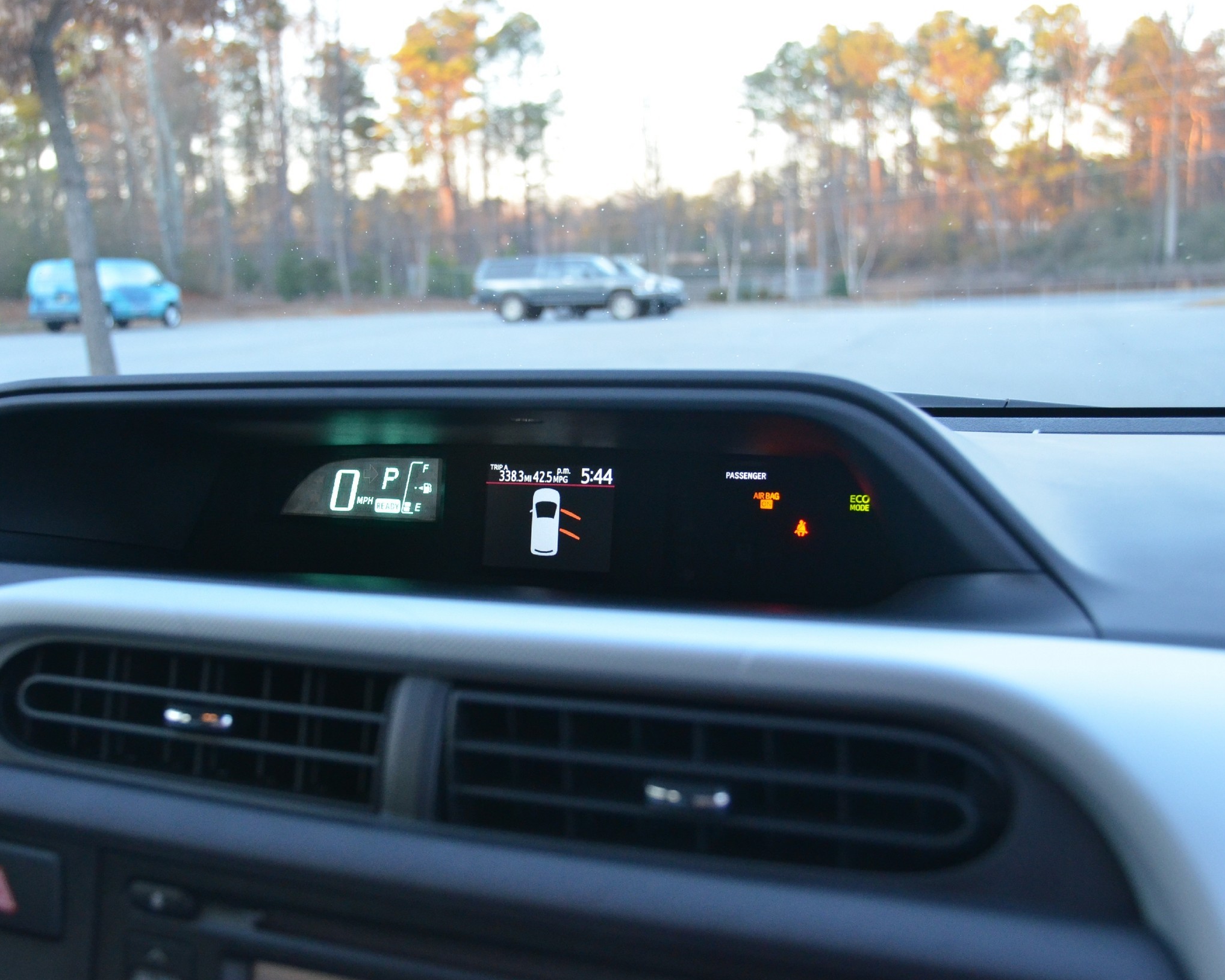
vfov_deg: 39.2
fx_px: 1378
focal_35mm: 38
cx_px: 473
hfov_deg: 47.6
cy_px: 489
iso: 1600
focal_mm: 22
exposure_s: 1/125
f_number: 3.8
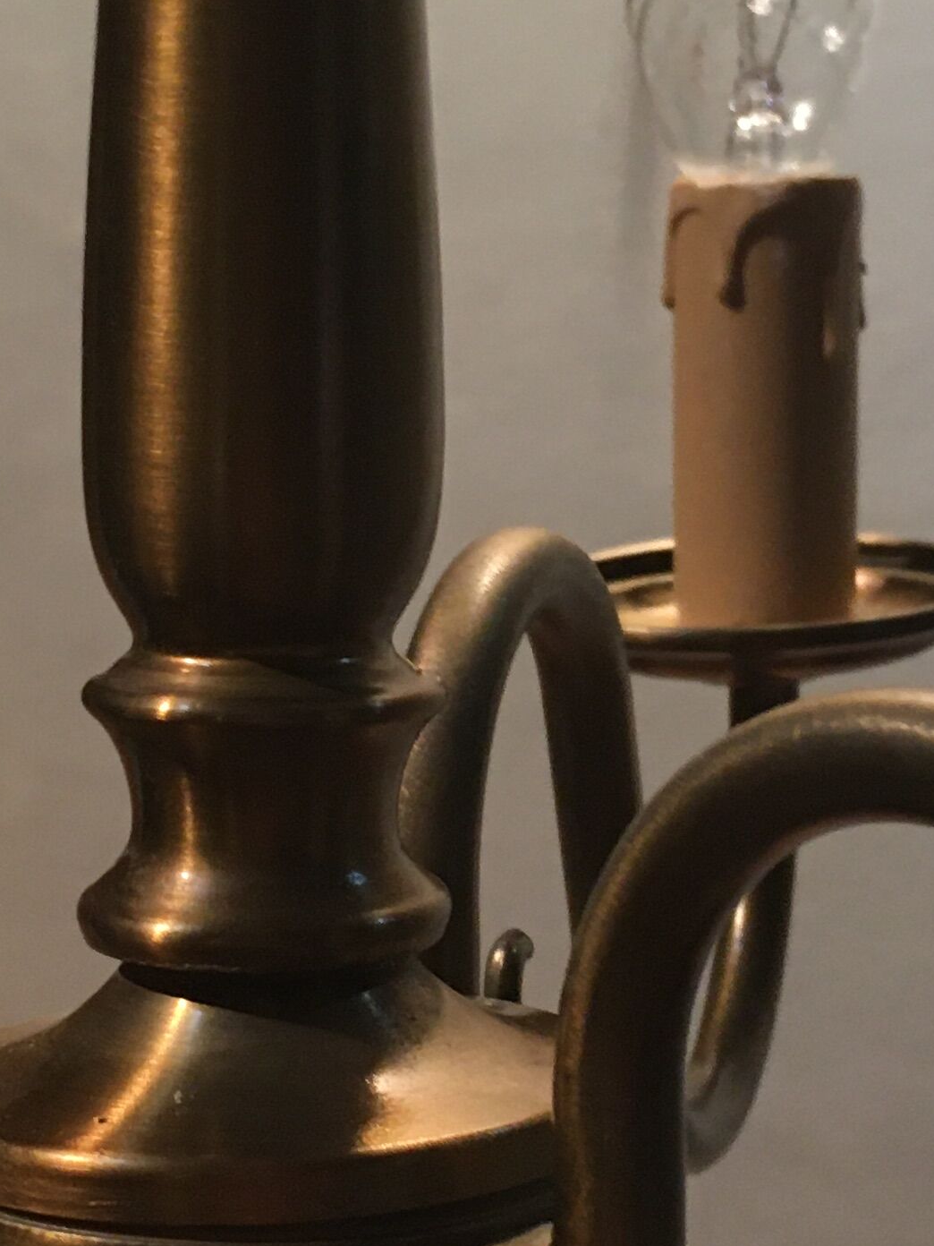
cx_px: 580
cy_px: 670
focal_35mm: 84
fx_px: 3022
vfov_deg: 23.3
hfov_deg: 17.5
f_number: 2.2
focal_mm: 4.15
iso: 160
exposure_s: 1/33
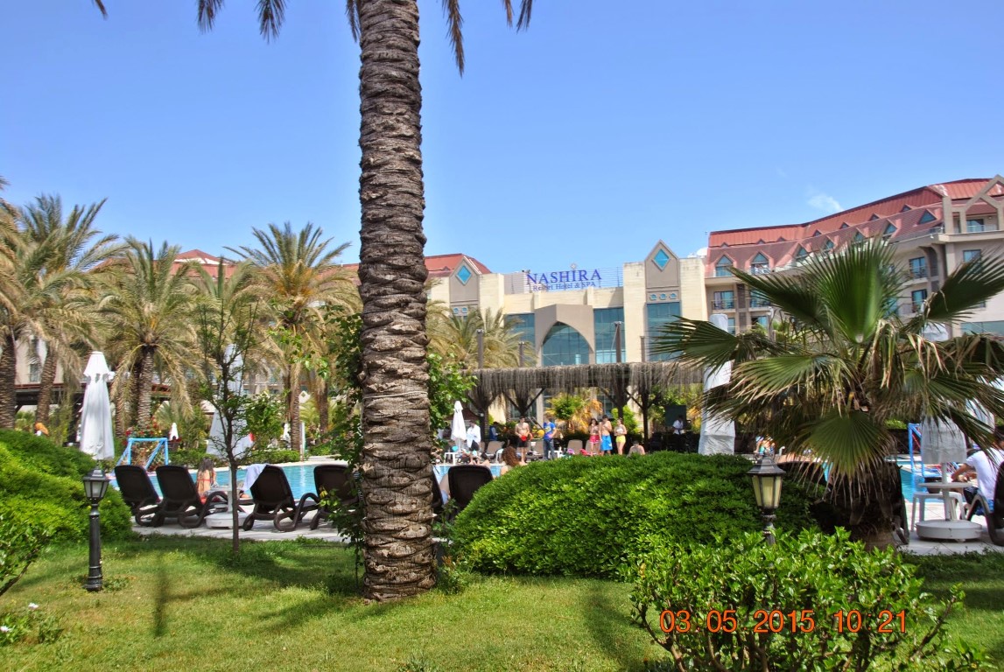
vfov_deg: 43.7
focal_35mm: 30
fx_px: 838
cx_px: 502
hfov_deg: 61.9
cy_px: 336
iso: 100
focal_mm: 20
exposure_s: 1/200
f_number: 7.1
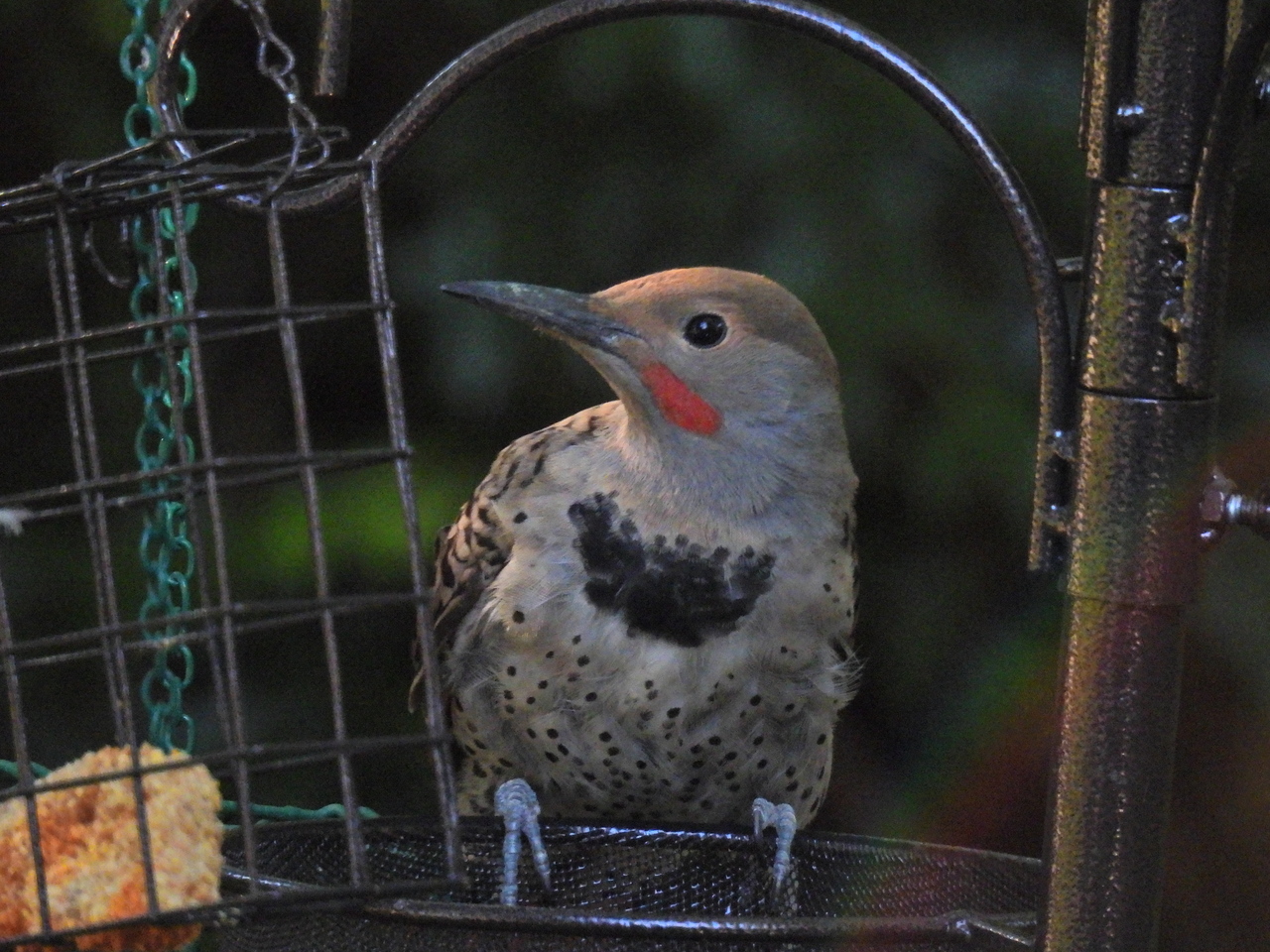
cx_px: 635
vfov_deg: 1.4
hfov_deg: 1.8
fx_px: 40357
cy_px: 476
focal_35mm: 1100
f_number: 5.6
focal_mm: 196
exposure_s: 1/125
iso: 1250
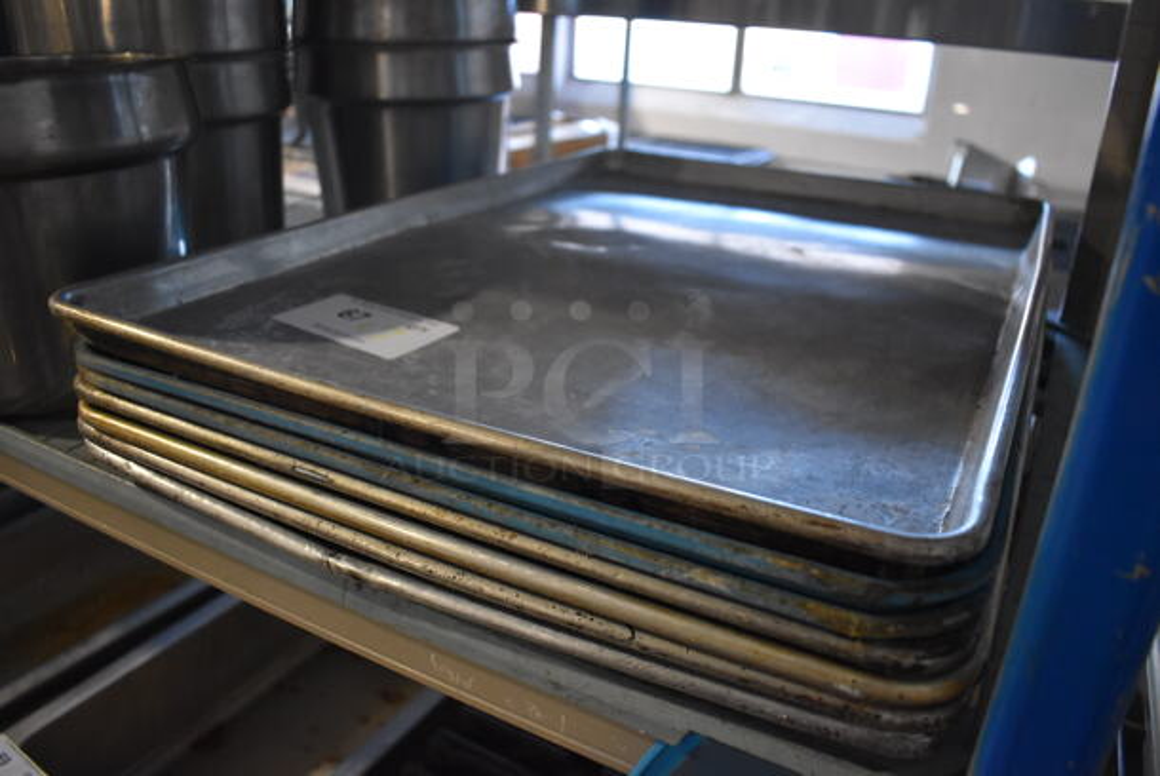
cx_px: 580
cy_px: 388
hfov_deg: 67.3
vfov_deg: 48.0
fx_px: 871
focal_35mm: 27
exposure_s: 1/125
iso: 2500
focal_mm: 18
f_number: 3.5
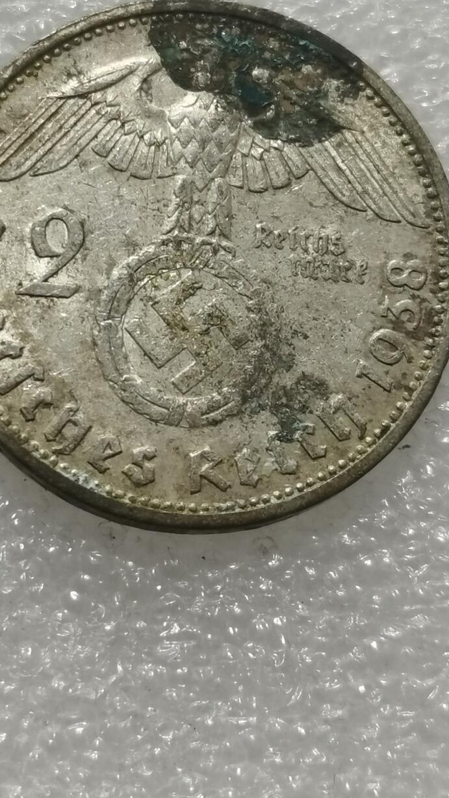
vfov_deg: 18.5
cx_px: 158
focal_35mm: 115
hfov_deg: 10.5
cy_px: 238
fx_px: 2433
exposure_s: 1/100
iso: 80
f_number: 1.8
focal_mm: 5.58
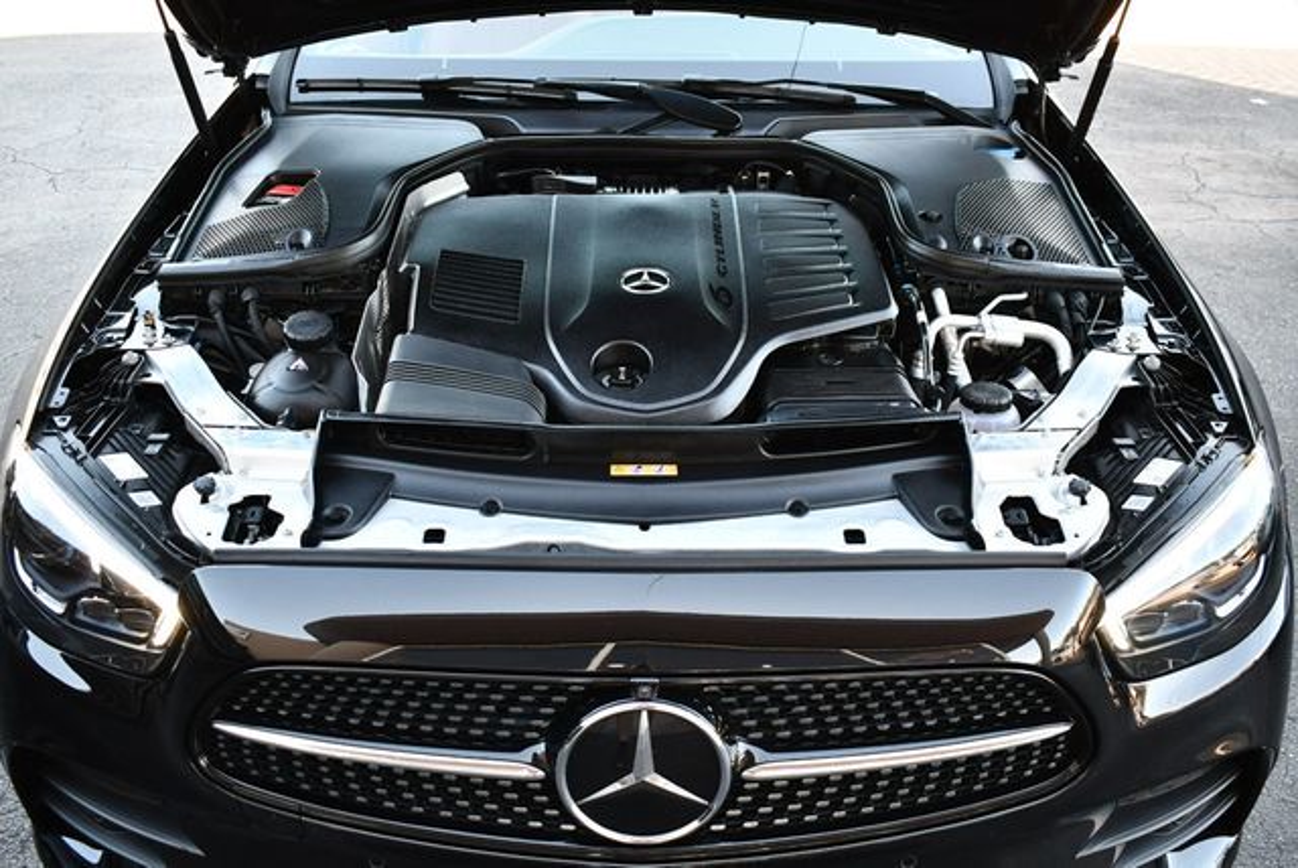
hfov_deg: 53.1
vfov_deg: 36.9
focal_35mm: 36
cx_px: 649
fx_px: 1299
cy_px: 434
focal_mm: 18
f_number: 3.5
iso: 640
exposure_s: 1/250
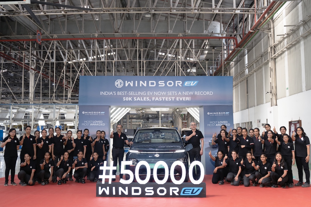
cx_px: 156
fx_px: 302
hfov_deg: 54.4
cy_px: 104
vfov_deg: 37.9
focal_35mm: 35
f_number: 5.6
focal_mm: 35
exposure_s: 1/125
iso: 1000
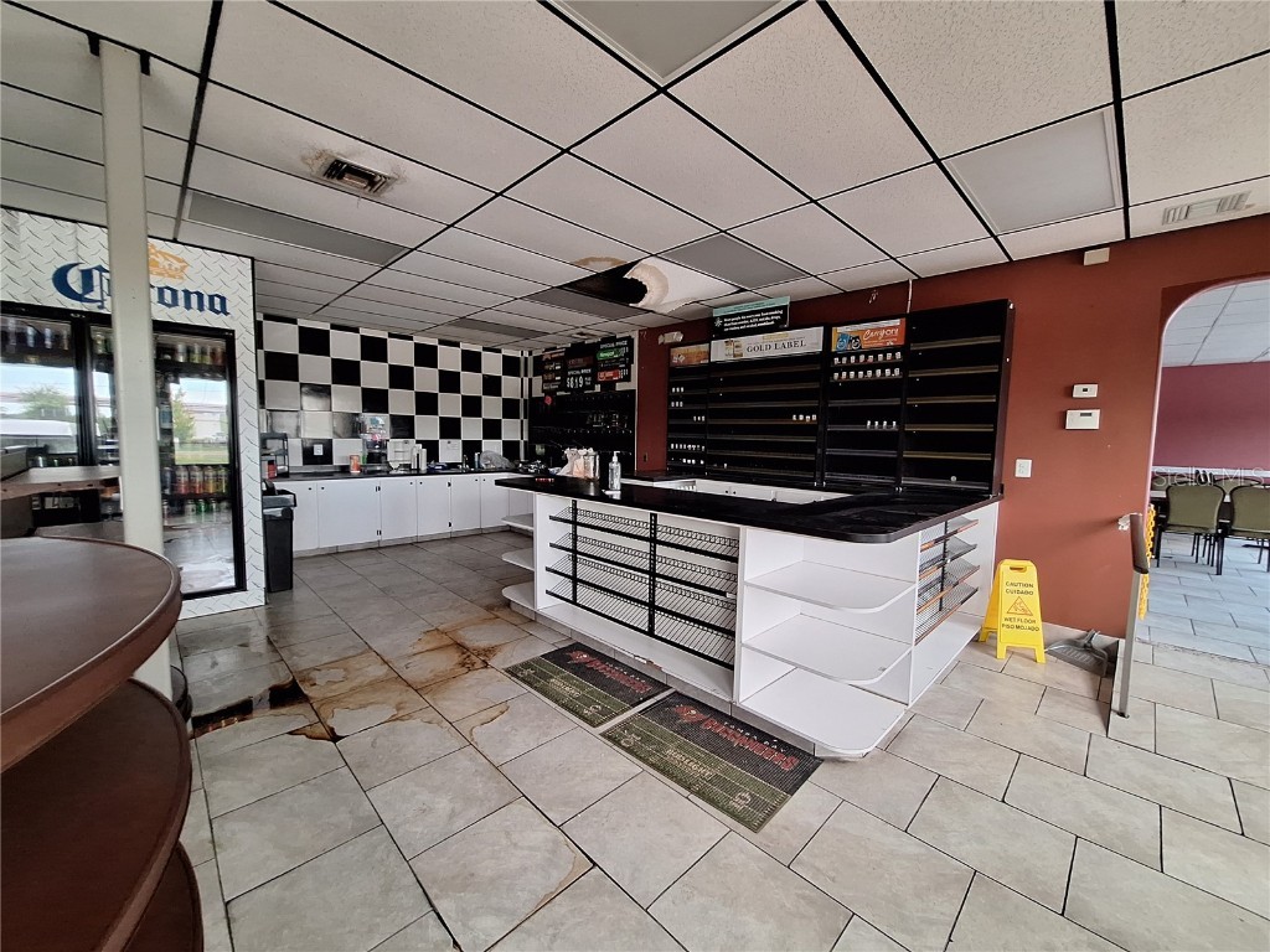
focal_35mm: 13
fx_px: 477
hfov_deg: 106.2
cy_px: 476
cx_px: 635
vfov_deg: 89.9
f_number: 2.2
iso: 200
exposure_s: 1/40
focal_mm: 1.74
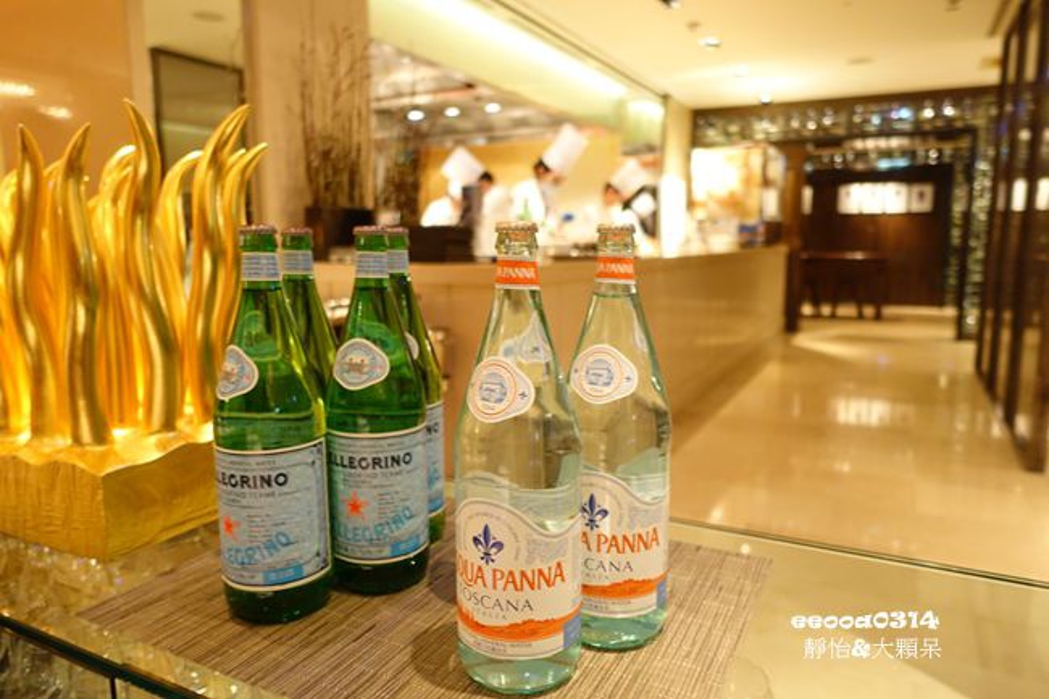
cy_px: 350
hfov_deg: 73.8
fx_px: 699
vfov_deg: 53.1
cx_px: 524
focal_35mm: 24
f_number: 1.8
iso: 800
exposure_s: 1/8
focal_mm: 8.8
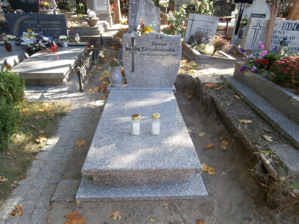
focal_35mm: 24
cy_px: 112
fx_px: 207
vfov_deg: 56.8
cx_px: 150
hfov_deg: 71.6
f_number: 3
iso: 100
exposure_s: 1/80
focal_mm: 4.2
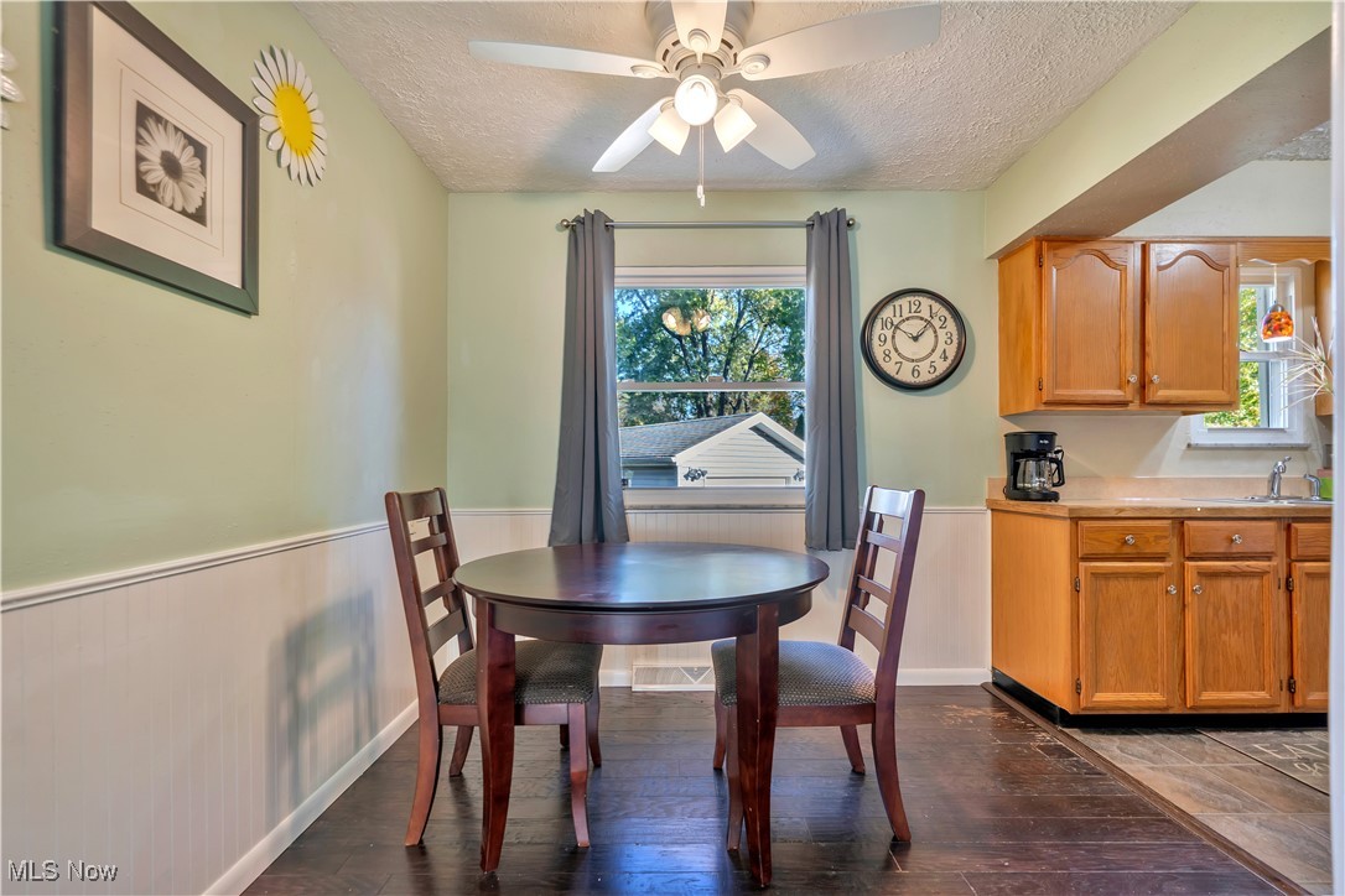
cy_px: 448
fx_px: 598
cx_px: 672
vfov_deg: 73.7
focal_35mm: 16
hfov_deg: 96.7
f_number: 4
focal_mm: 16
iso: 400
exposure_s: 1/40
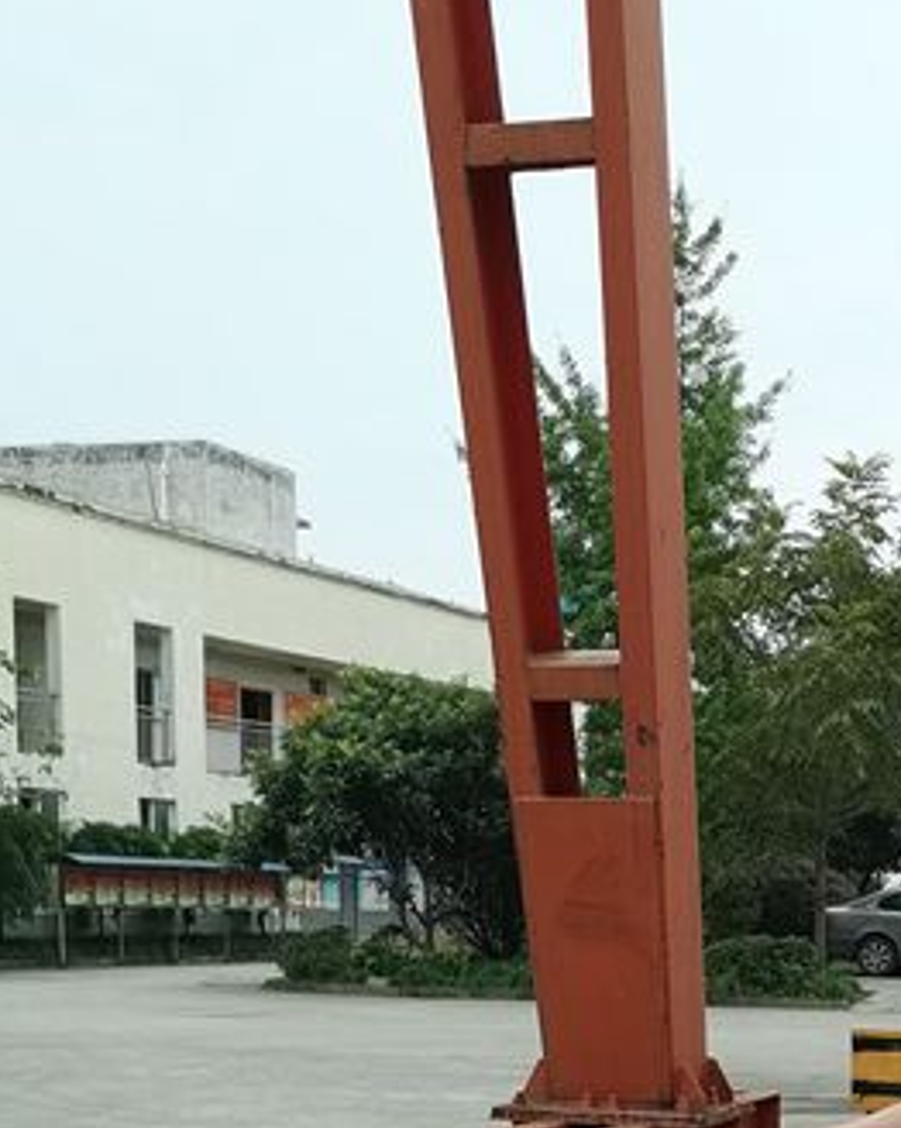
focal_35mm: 75
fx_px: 2502
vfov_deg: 24.0
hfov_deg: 19.9
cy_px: 1198
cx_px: 860
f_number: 1.6
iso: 50
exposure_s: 1/1224
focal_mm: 5.56
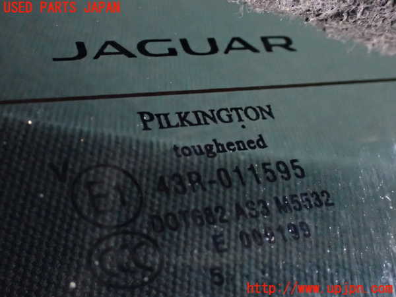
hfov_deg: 33.2
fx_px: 664
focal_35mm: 58
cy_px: 148
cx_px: 198
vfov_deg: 25.2
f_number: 3.5
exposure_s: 1/60
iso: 3200
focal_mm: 10.35
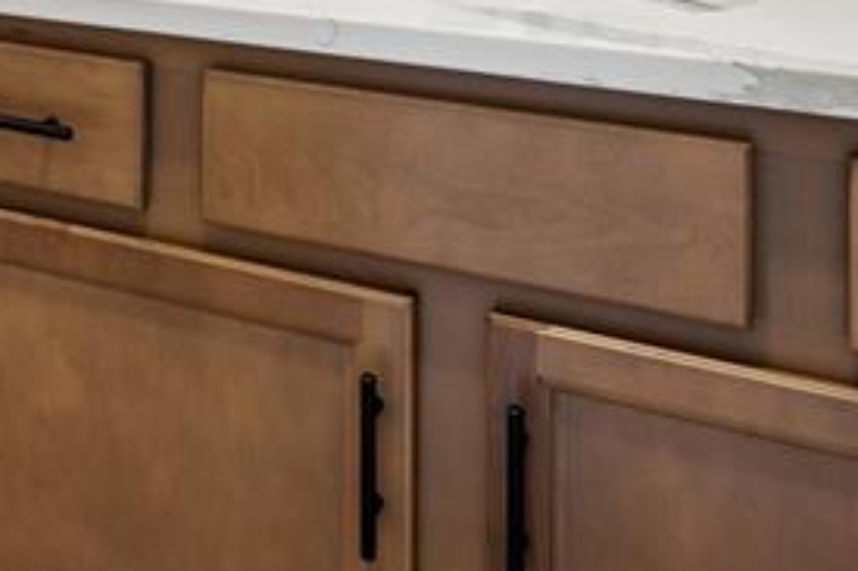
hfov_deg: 33.7
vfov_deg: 22.5
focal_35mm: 52
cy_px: -217
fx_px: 1239
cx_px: -67
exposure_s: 1/13
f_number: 8
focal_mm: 14
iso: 320
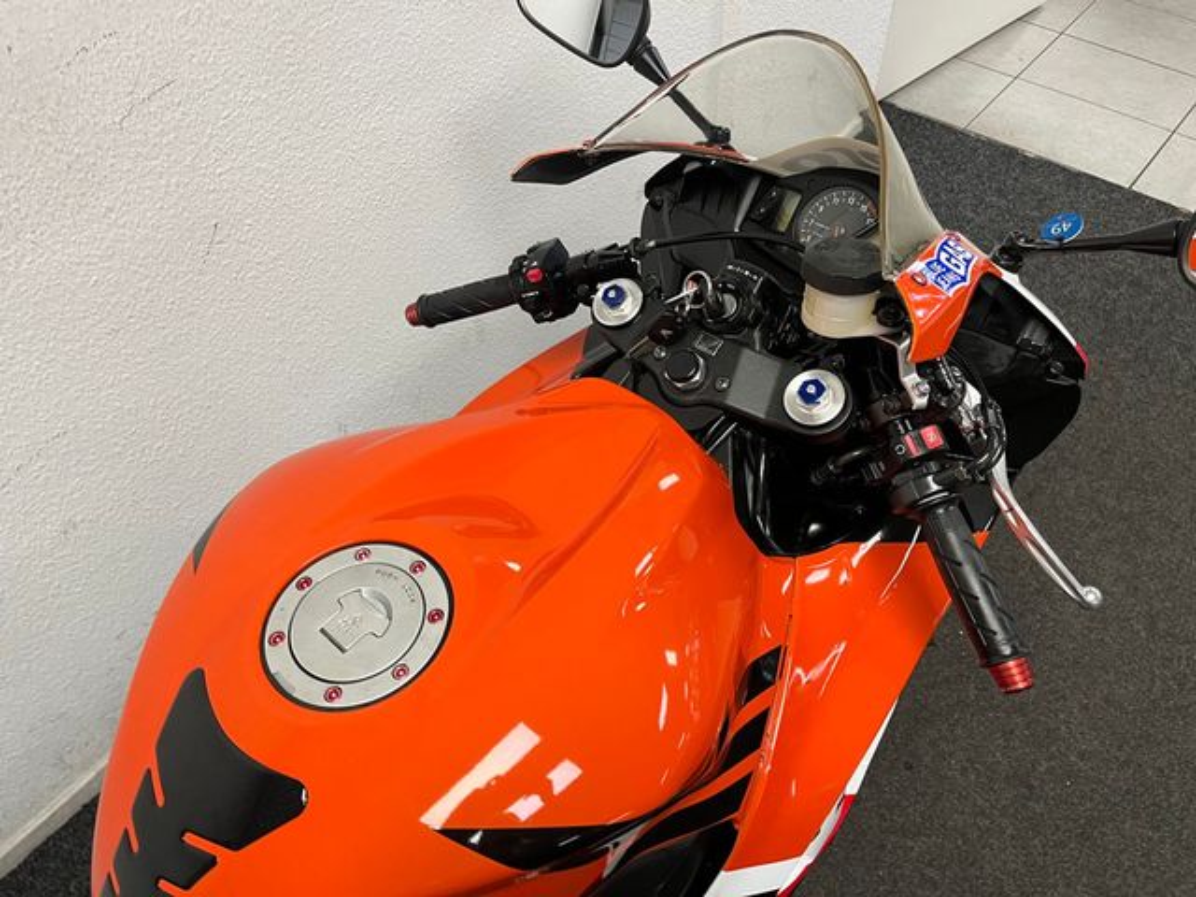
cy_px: 448
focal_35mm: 26
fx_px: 898
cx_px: 598
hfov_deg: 67.3
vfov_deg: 53.1
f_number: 1.6
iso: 80
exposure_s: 1/50
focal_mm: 5.1
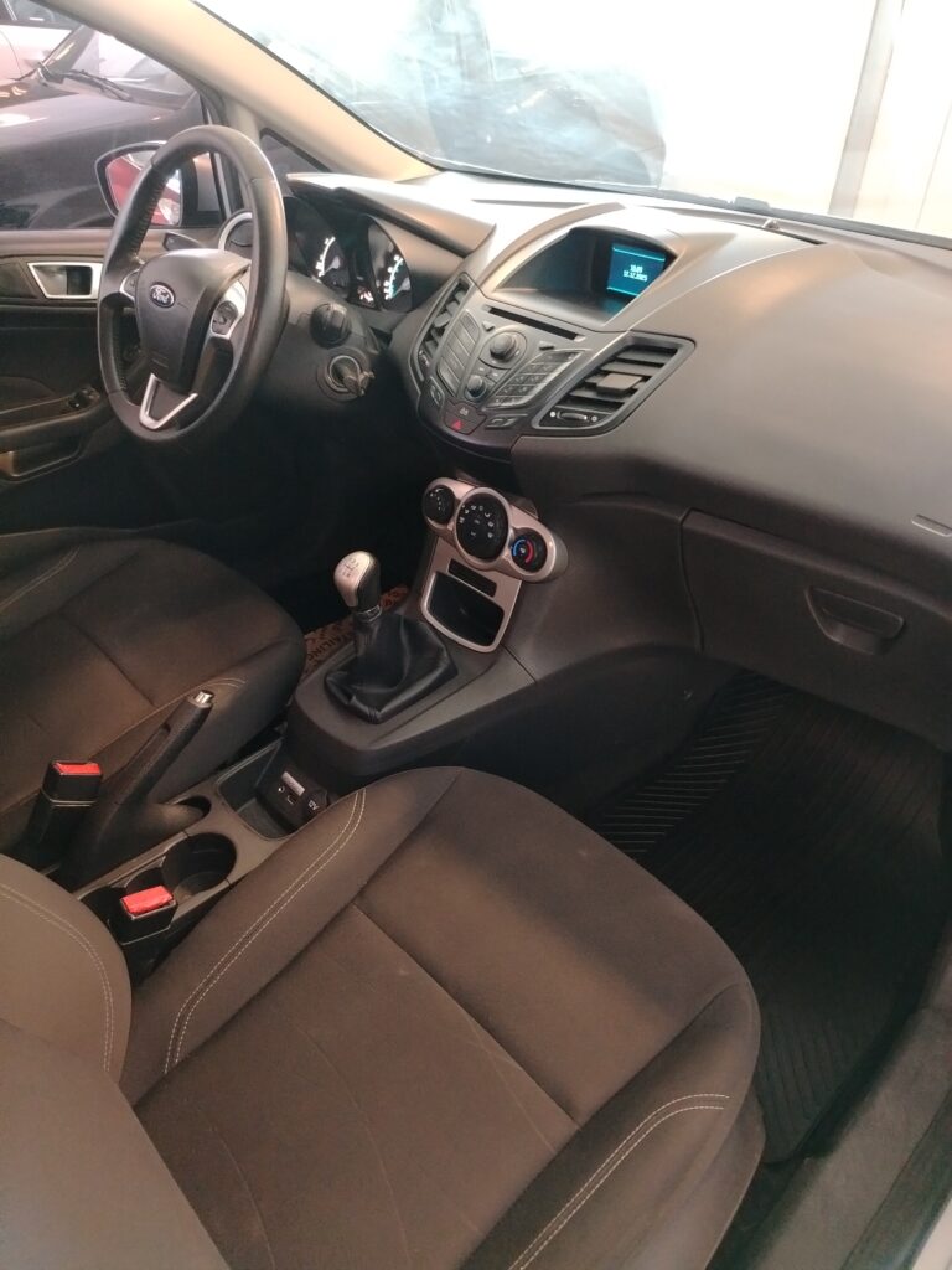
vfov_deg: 71.6
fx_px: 880
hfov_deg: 56.8
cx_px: 476
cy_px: 635
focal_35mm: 24
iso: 3303
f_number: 1.75
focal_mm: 5.25
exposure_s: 1/25
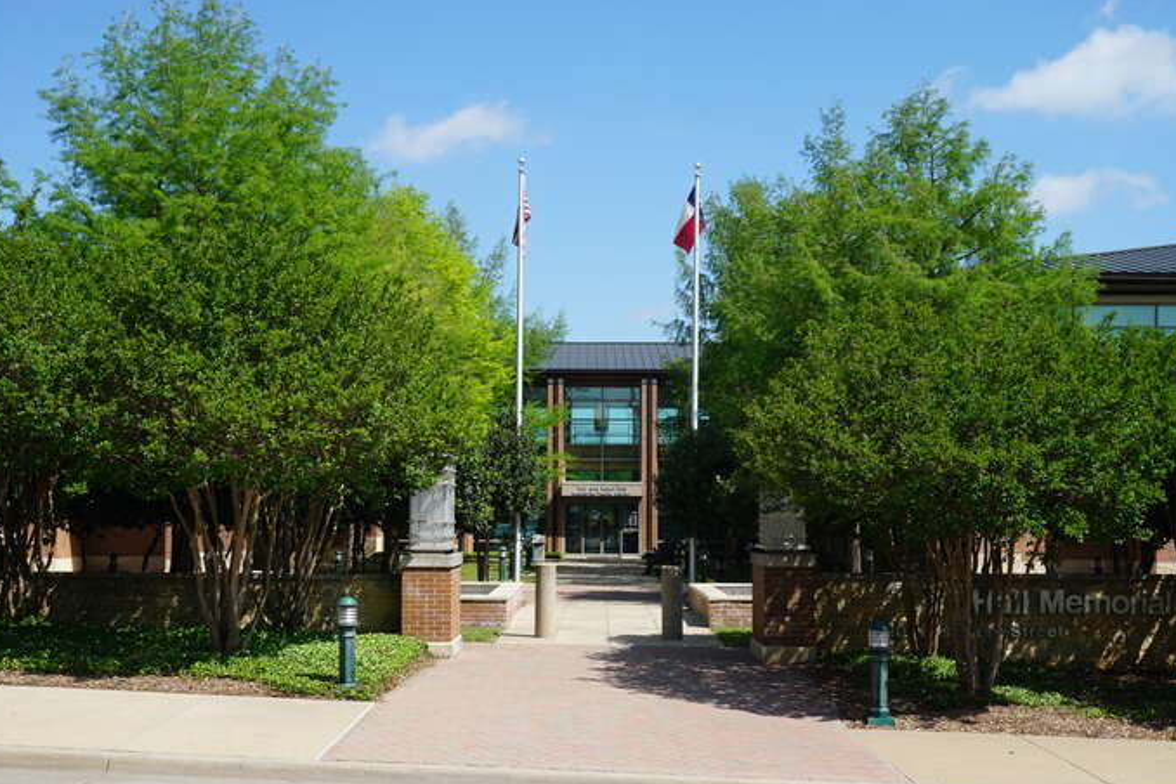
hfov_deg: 42.7
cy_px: 459
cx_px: 586
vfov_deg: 29.2
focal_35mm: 46
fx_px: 1503
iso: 100
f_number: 11
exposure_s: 1/125
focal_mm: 26
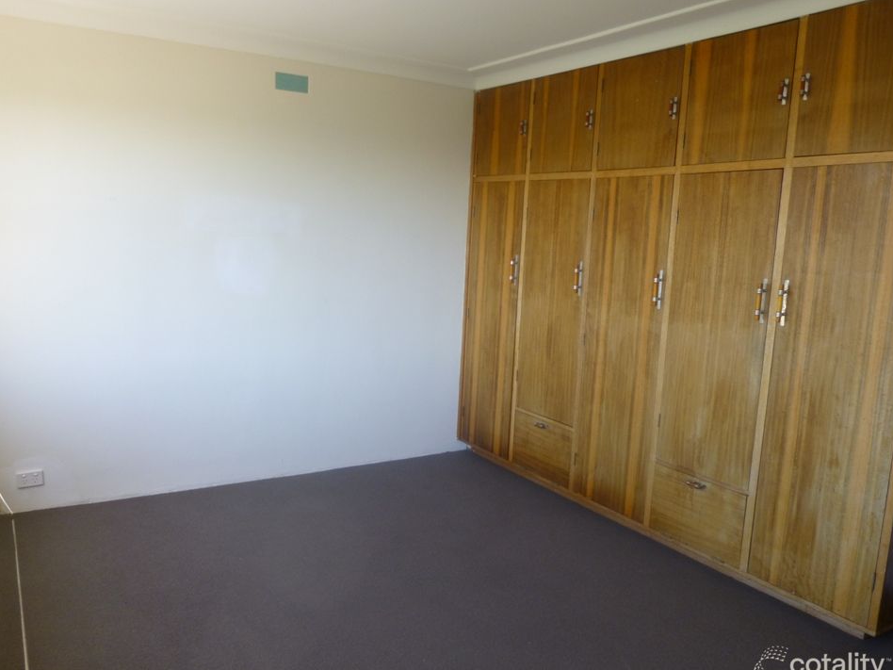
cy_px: 346
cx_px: 435
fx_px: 697
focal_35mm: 27
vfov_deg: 51.3
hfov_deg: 65.3
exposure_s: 1/80
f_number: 3.1
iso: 100
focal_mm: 4.5
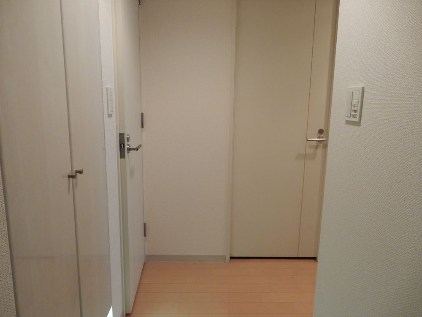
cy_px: 158
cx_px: 211
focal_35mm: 25
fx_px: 305
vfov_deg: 54.9
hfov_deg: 69.4
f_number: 3.7
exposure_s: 1/30
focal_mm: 4.5
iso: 360
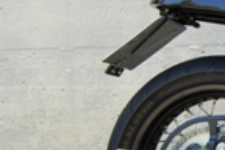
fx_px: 958
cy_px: 112
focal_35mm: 153
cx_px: 433
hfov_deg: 12.1
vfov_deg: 8.9
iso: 100
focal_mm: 23
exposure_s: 1/50
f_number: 4.5
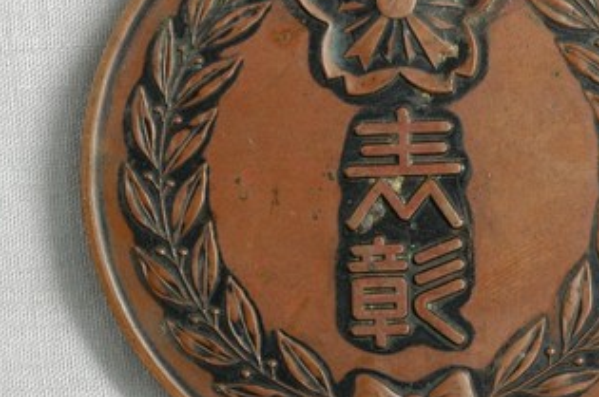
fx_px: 3040
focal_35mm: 183
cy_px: 178
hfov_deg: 11.2
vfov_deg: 7.5
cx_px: 399
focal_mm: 60
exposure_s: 1/10
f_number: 8
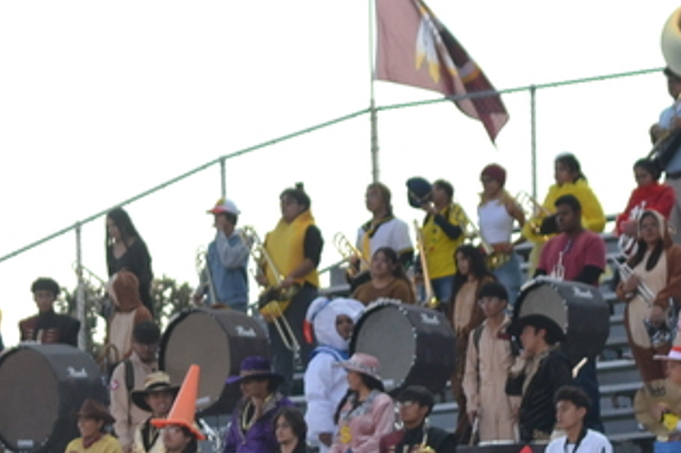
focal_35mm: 343
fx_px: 6485
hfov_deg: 6.0
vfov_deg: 4.0
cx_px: -39
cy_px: 554
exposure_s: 1/200
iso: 400
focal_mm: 70
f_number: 3.5
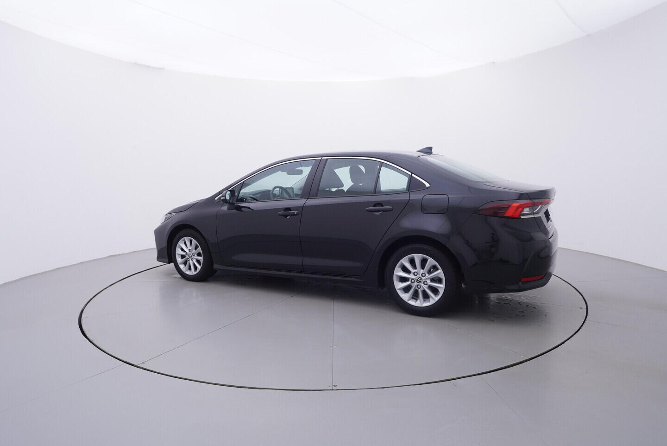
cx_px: 334
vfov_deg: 56.2
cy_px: 223
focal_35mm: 22
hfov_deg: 77.3
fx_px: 417
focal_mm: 15
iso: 200
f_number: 5
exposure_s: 1/80
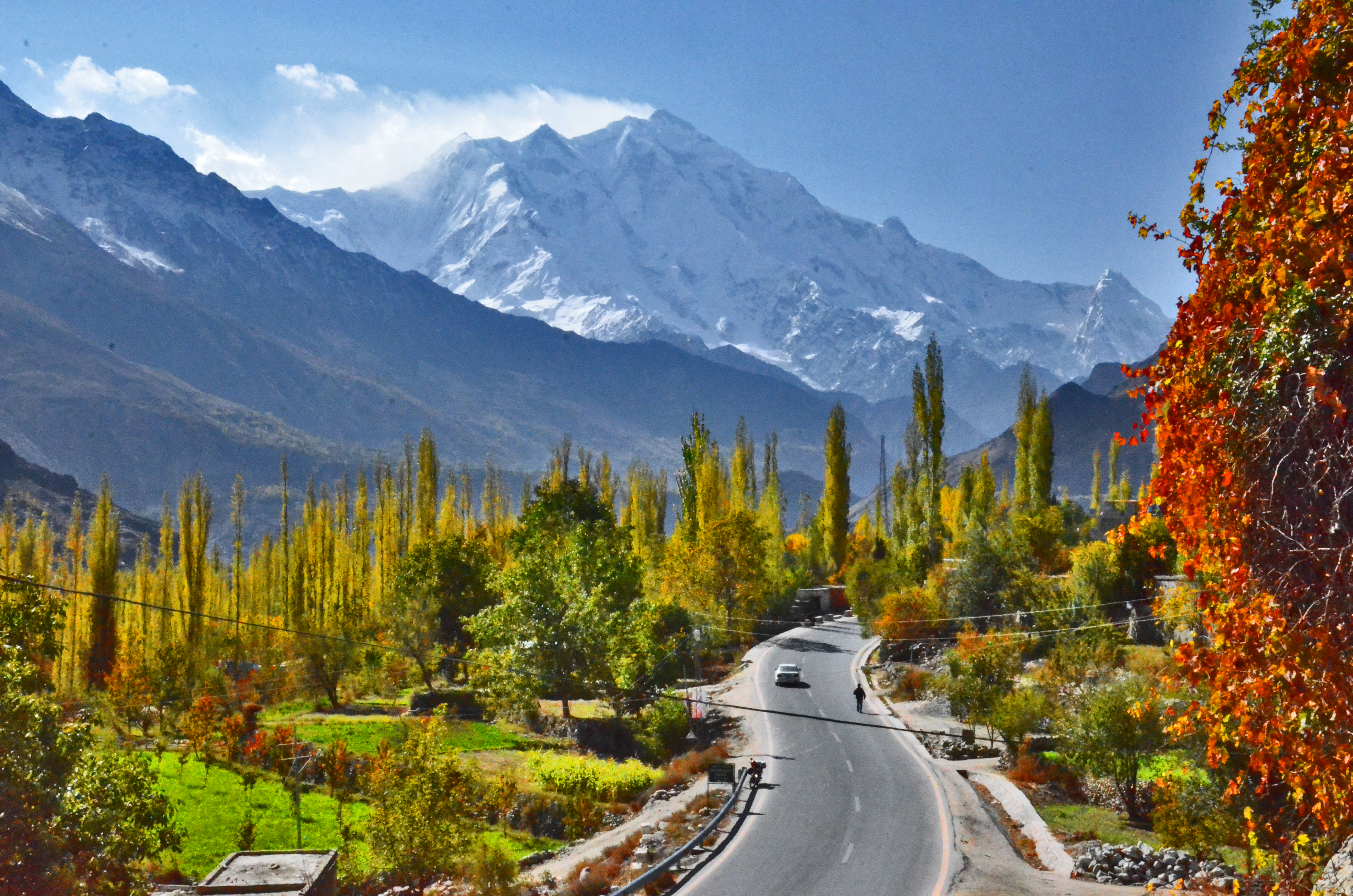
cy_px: 448
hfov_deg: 42.4
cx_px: 676
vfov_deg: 28.8
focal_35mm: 46
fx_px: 1744
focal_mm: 31
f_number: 22
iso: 6400
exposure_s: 1/2000
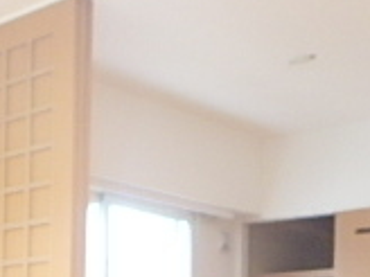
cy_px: 399
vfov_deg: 16.6
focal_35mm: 82
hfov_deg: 21.8
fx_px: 876
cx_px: -90
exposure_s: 1/30
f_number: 3.5
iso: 640
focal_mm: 3.7
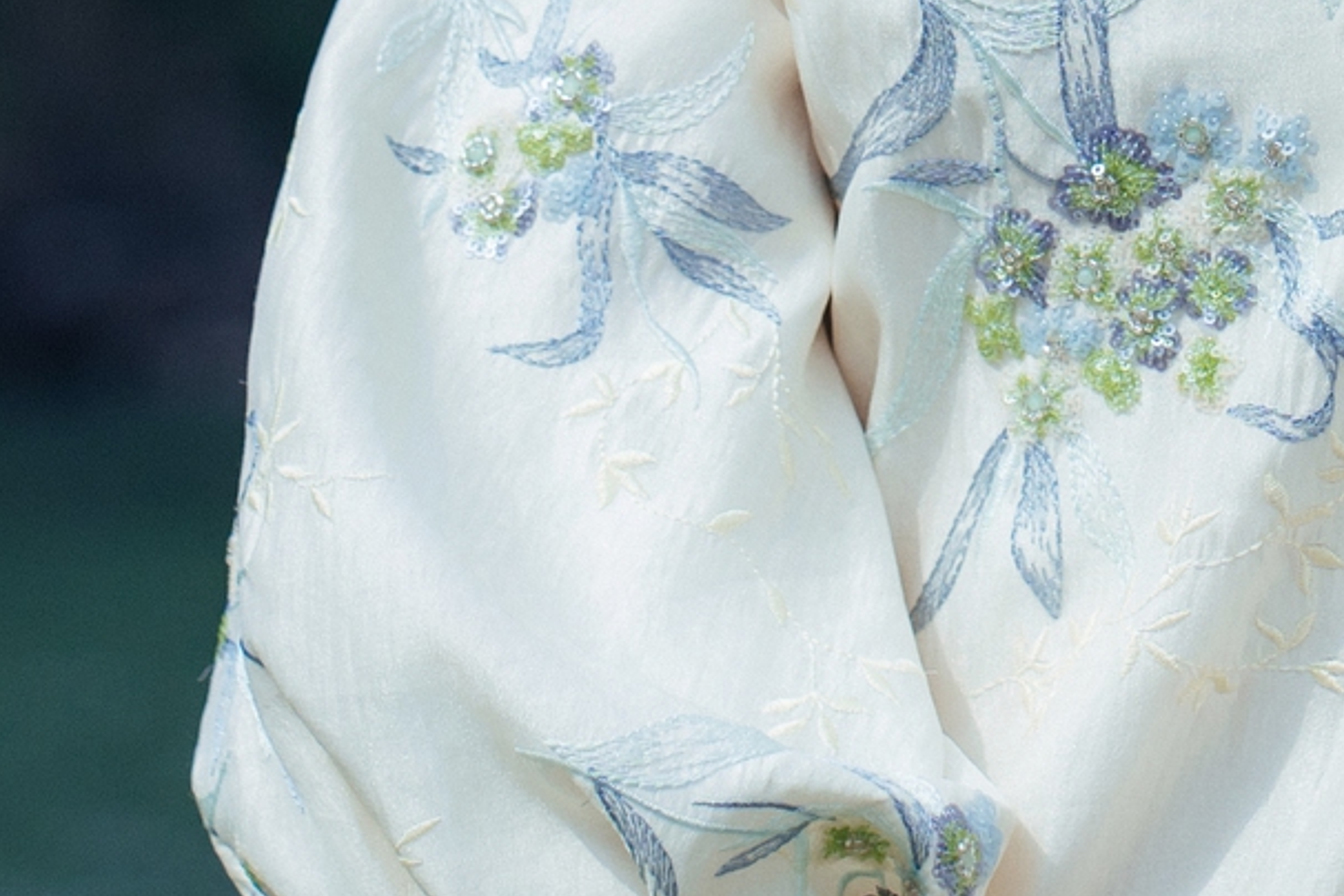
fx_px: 13402
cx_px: 1326
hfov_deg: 5.7
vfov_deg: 3.8
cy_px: -462
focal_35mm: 359
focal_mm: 85
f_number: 3.2
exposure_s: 1/5000
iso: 320
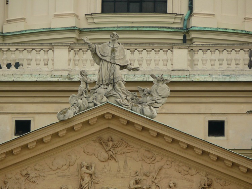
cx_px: 126
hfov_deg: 5.8
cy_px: 94
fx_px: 2496
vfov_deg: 4.3
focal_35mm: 343
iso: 100
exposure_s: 1/160
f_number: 4
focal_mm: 72.5
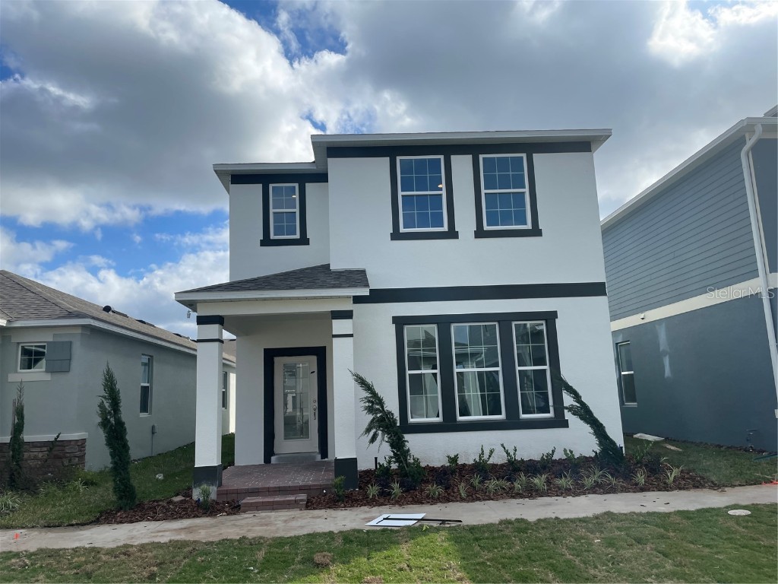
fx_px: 584
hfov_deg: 67.3
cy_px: 292
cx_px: 389
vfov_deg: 53.1
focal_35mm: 26
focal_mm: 4.2
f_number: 1.6
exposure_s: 1/4464
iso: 32
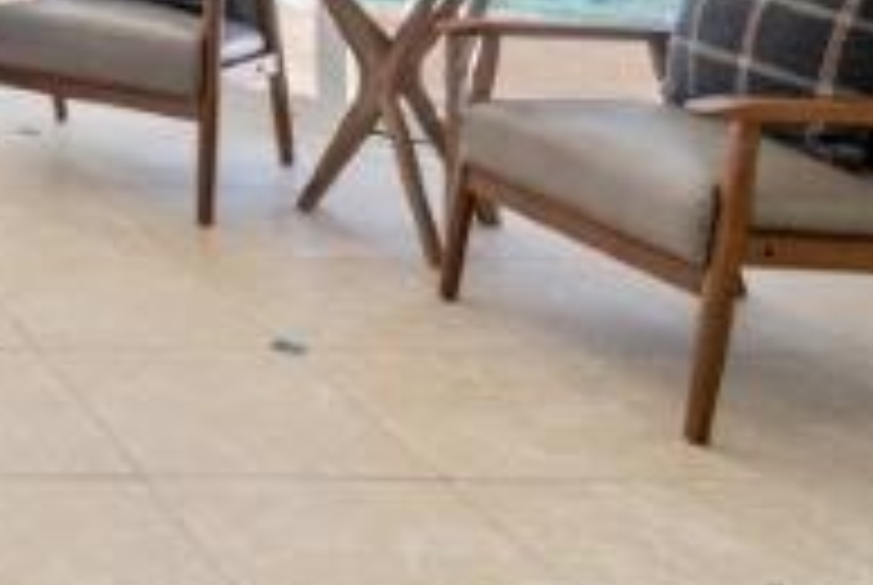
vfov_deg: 18.8
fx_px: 1530
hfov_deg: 23.8
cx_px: -500
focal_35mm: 63
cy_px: -320
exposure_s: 1/15
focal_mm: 17
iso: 80
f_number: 7.1
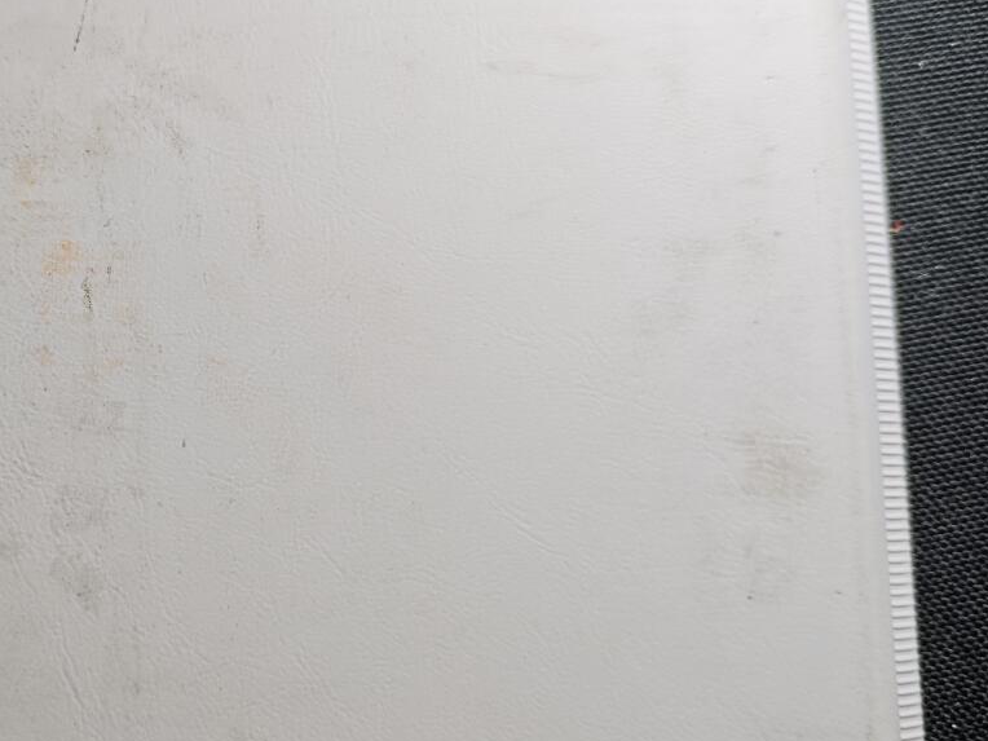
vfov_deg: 32.9
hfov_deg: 40.9
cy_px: 340
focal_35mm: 44
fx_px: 1256
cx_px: 181
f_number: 1.6
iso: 50
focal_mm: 5.84
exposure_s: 1/109
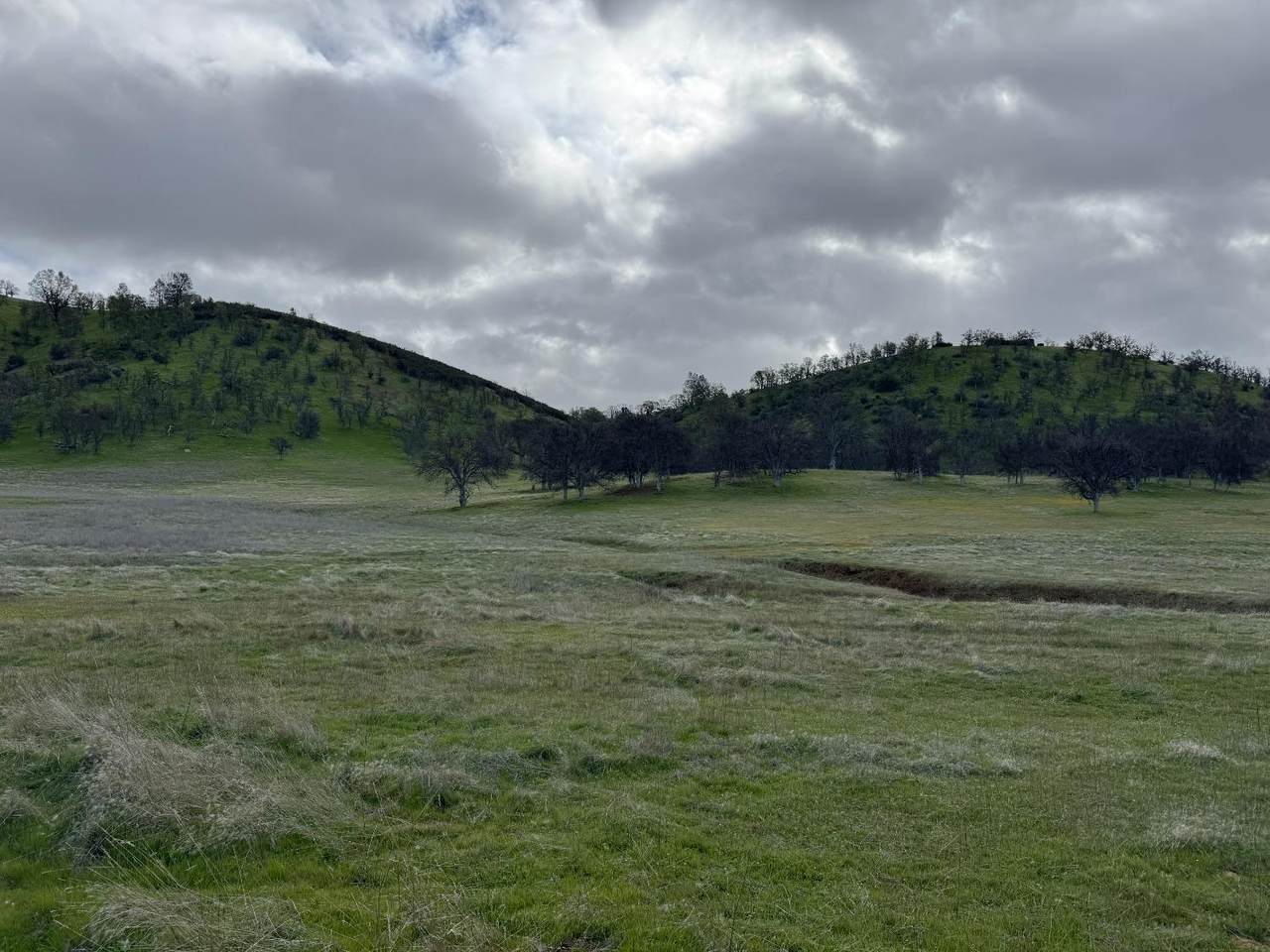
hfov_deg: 71.6
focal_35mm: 24
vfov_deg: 56.8
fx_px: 881
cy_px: 476
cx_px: 635
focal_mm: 6.76
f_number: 1.78
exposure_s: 1/6410
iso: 80
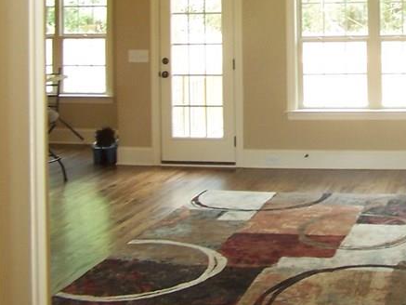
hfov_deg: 21.2
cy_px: -33
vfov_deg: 16.1
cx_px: 414
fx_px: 1044
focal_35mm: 89
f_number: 2.8
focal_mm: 6.3
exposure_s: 1/30
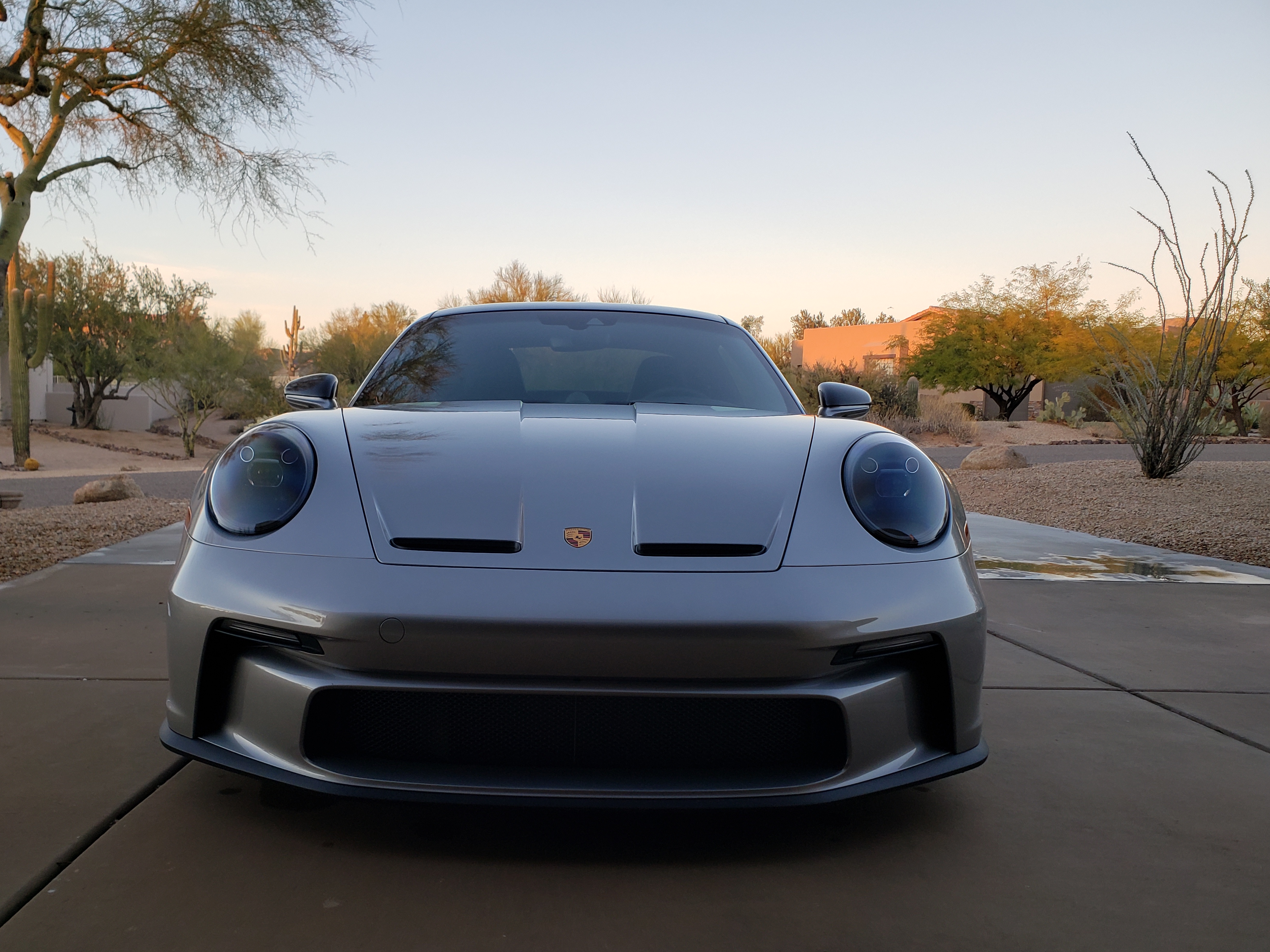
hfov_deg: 59.8
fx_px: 1101
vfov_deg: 46.7
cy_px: 548
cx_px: 562
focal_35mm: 30
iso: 64
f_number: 2.4
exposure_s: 1/100
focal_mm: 4.3
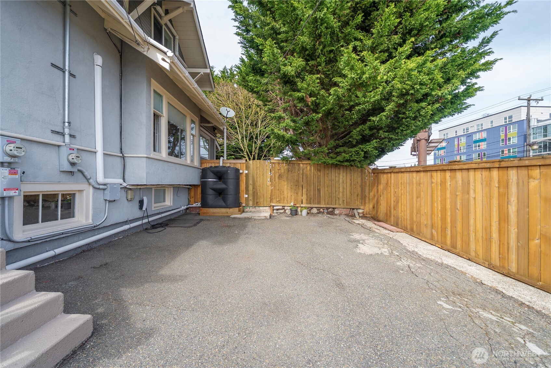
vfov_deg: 81.3
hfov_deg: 104.2
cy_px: 184
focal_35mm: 14
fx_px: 214
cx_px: 276
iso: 80
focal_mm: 14
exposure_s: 1/50
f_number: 7.1
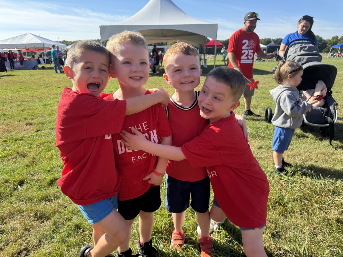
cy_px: 128
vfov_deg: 56.8
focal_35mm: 24
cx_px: 172
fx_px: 238
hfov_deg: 71.6
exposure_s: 1/1261
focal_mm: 6.76
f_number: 1.78
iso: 80
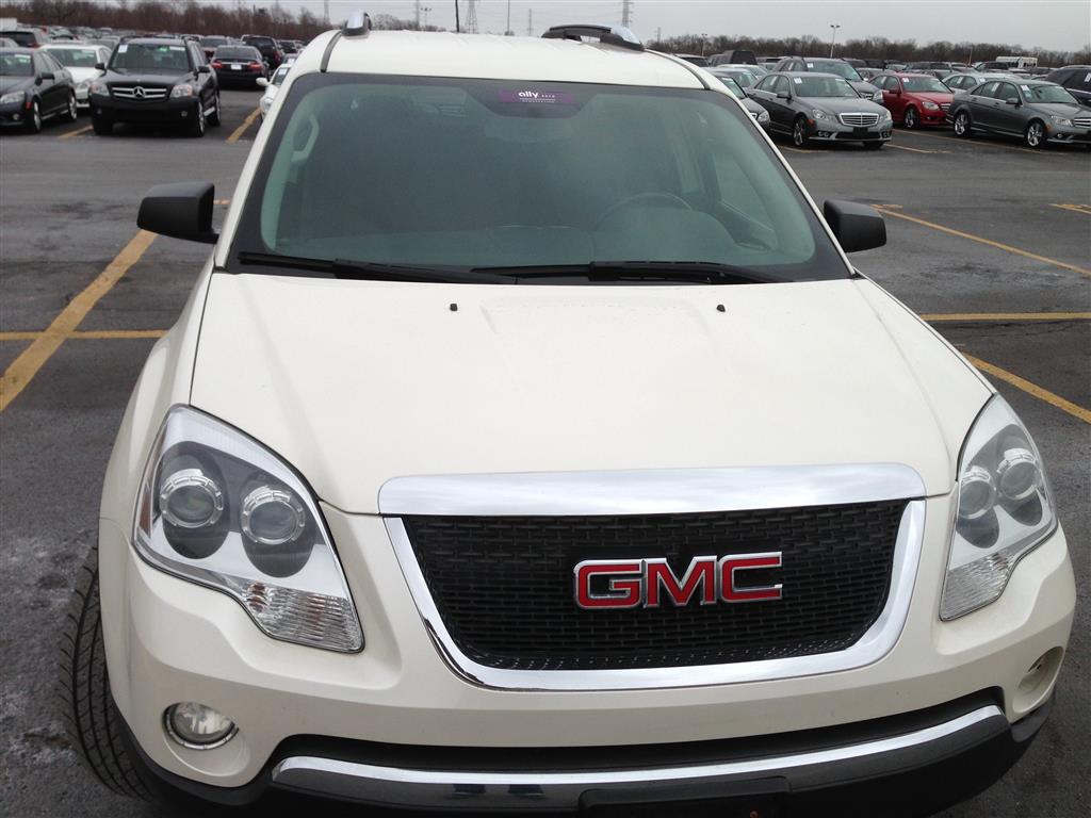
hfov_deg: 55.4
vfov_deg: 42.9
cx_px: 546
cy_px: 409
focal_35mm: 33
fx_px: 1040
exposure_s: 1/889
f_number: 2.4
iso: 50
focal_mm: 4.13
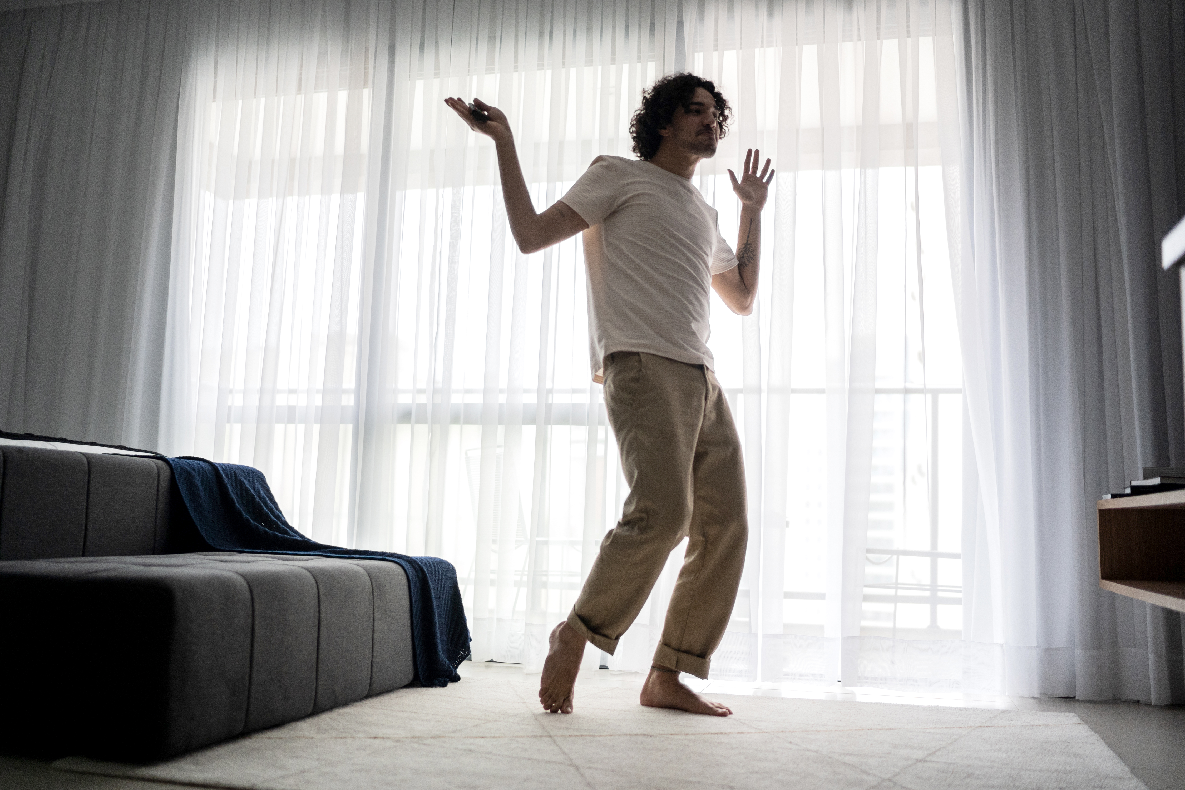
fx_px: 1152
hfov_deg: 54.4
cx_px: 592
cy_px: 395
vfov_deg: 37.9
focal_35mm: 35
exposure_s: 1/640
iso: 1000
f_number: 1.4
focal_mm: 35
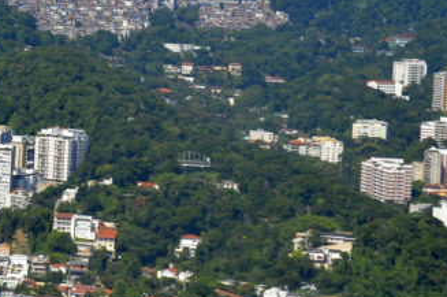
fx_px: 2442
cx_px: -63
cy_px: -31
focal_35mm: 197
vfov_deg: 6.9
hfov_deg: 10.3
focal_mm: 42
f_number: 9
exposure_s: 1/320
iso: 125
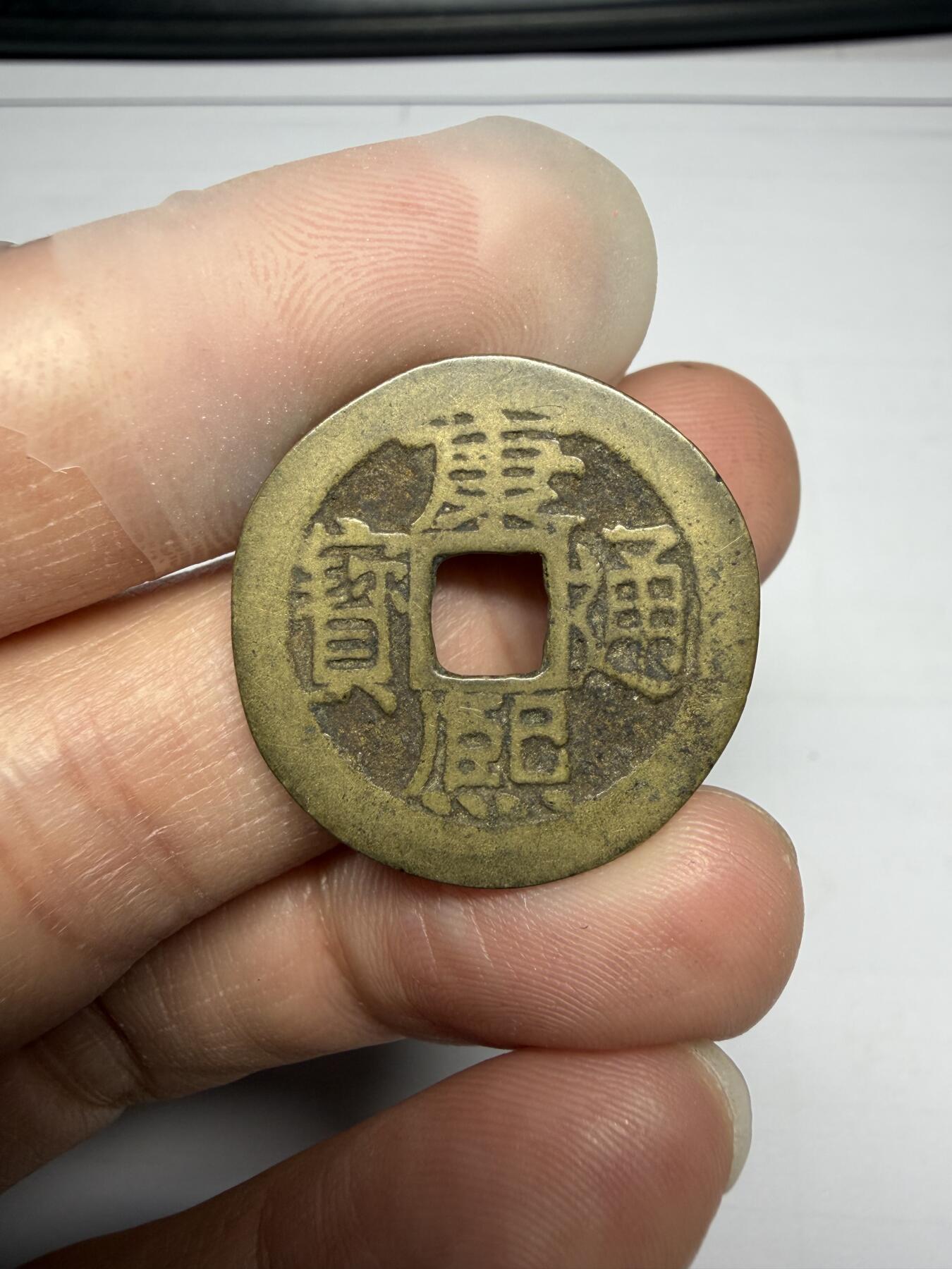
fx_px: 953
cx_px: 476
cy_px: 634
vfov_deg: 67.3
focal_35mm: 26
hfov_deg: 53.1
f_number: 2.2
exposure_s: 1/121
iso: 64
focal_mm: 2.22
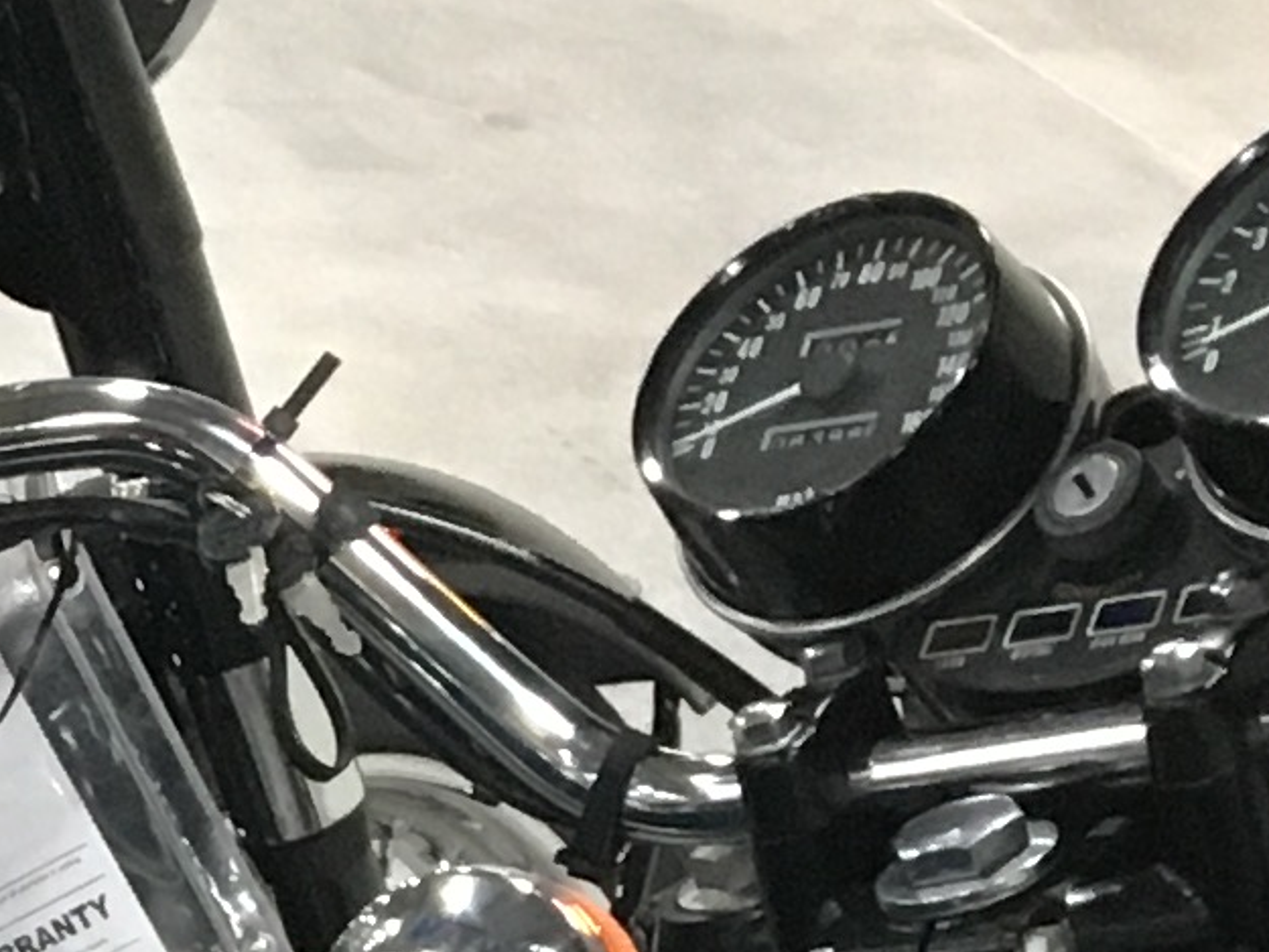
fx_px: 6857
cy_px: 2314
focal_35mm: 187
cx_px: -1462
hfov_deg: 9.7
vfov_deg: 7.4
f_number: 2.2
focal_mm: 4.15
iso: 200
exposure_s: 1/24
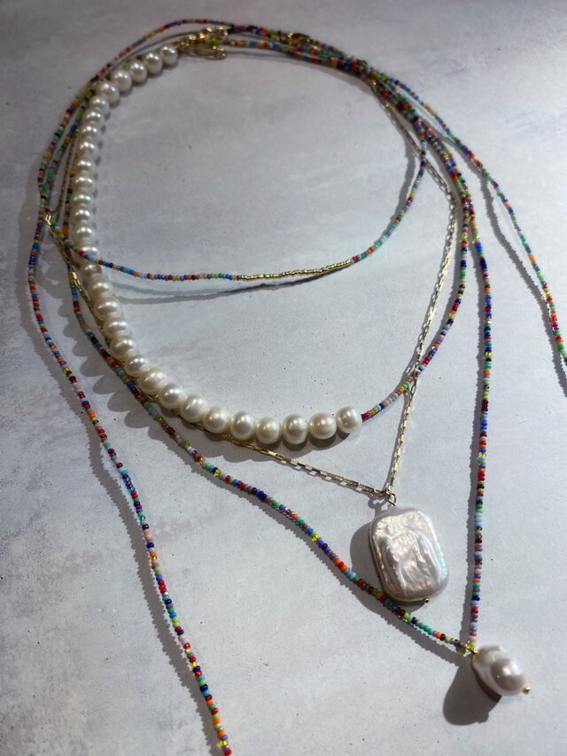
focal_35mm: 26
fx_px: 568
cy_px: 378
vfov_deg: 67.3
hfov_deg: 53.1
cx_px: 284
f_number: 1.8
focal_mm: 4.25
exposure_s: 1/121
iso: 50
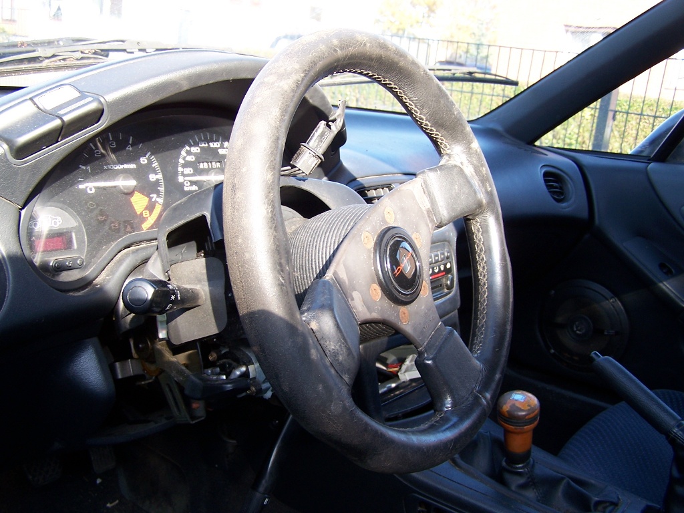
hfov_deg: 49.0
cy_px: 256
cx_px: 342
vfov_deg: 37.7
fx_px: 751
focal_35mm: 38
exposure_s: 1/100
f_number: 2.8
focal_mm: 6.3
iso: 80
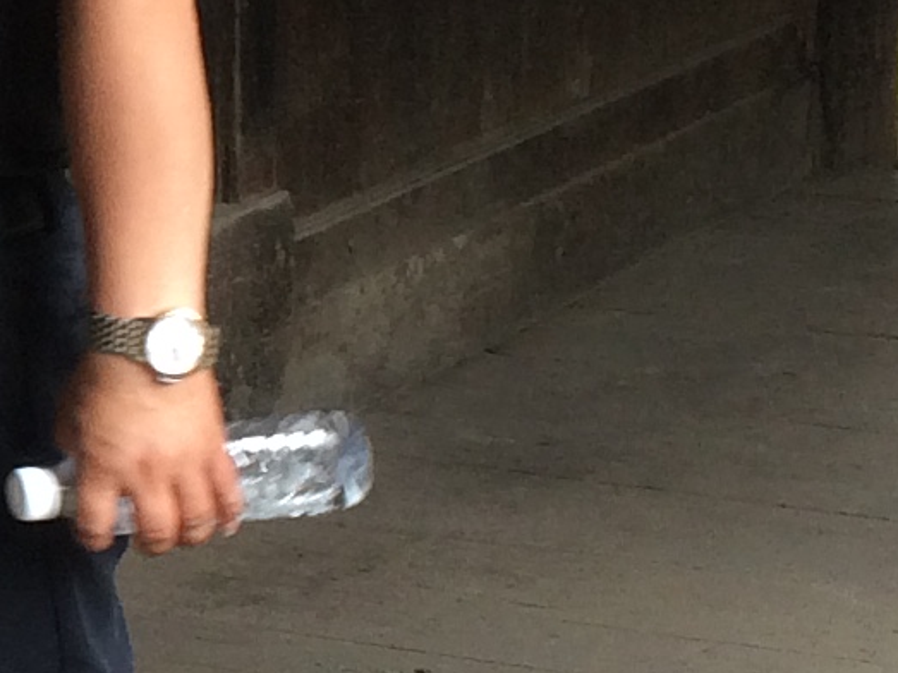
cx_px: -893
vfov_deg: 8.2
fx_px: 4694
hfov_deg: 10.1
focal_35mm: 181
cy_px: 230
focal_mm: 4.15
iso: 64
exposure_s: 1/100
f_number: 2.2
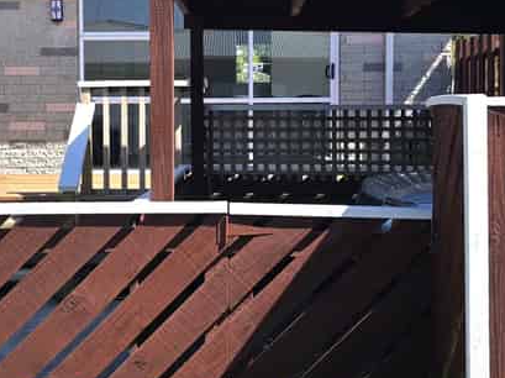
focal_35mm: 37
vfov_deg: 38.1
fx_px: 539
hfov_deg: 49.6
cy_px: 123
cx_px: 185
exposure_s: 1/500
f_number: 1.7
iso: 12
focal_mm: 6.3
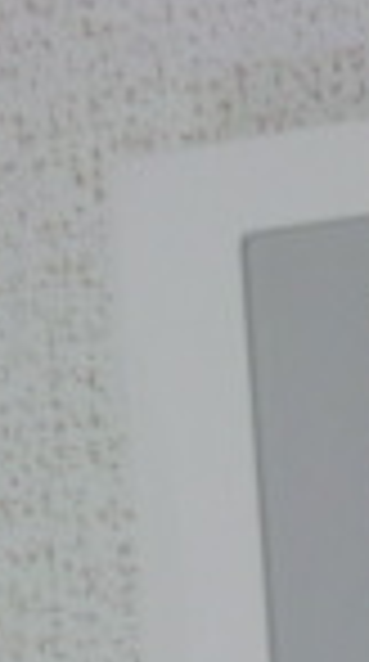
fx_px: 2416
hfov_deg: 8.6
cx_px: 508
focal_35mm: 138
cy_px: 1076
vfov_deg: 14.3
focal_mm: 5.2
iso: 200
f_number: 3.5
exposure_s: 1/60
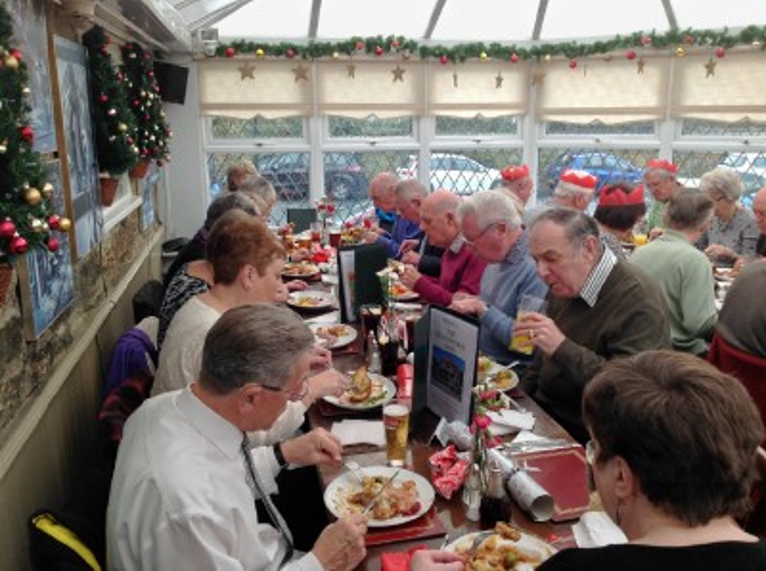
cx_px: 383
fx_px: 773
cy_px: 286
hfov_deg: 52.7
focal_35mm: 35
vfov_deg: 40.5
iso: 50
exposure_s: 1/60
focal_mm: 4.28
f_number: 2.4
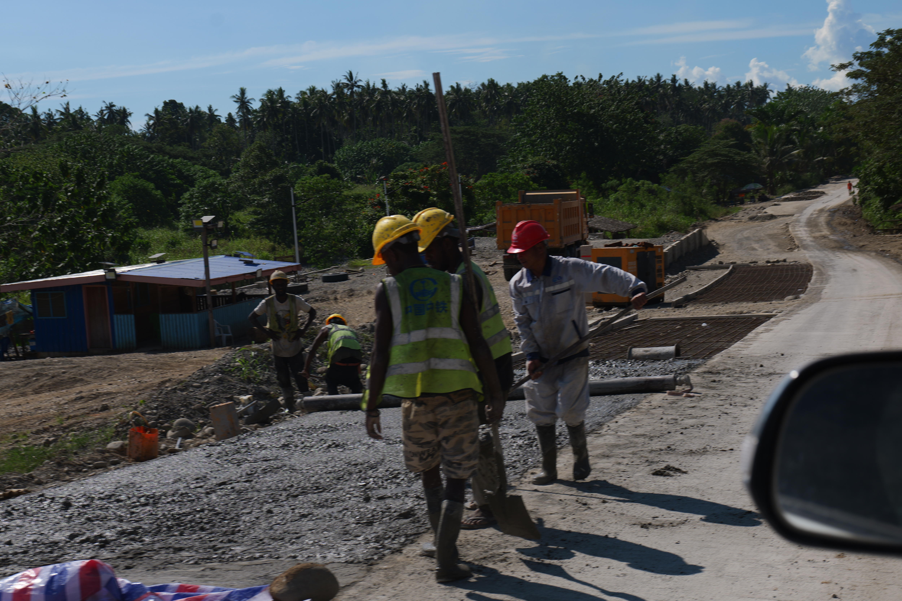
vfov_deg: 23.4
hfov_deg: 34.5
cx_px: 451
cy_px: 300
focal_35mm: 58
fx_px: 1453
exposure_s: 1/500
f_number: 8
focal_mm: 58
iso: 100
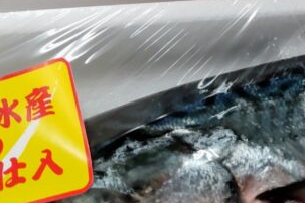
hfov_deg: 24.3
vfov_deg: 16.9
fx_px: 669
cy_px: -3
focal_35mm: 79
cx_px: 321
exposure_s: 1/60
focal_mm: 3.43
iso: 184
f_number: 2
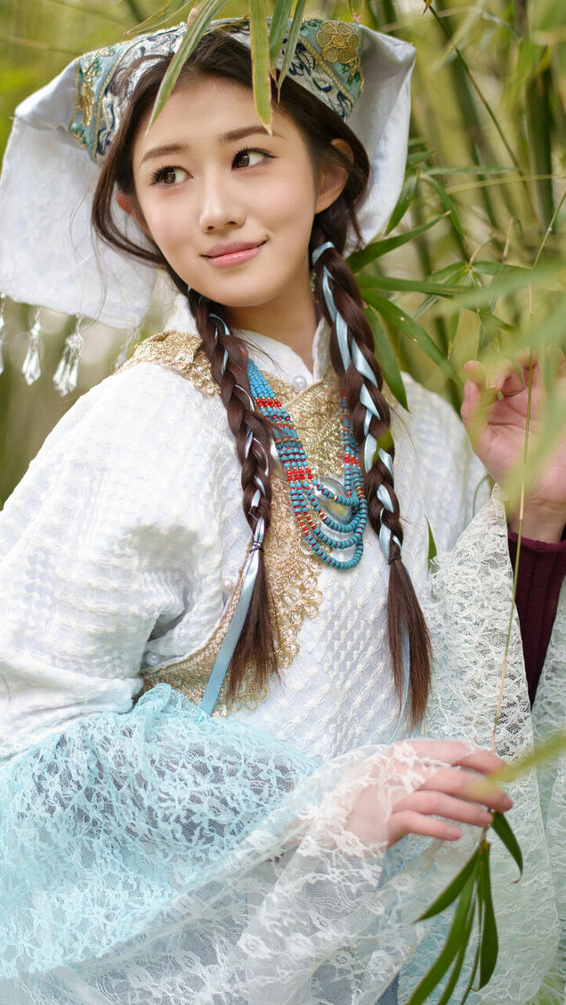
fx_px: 1947
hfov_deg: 16.5
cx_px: 257
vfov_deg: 28.9
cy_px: 407
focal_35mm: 73
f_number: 1.4
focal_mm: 50
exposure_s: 1/400
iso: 100
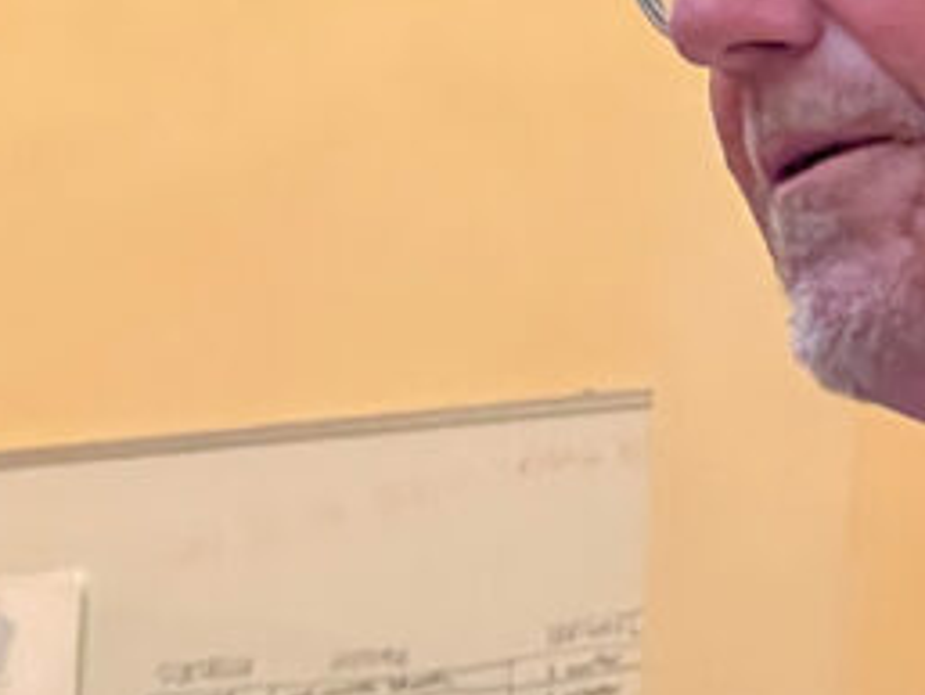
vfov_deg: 4.8
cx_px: 727
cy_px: 717
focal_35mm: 307
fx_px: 8207
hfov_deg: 6.4
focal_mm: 9
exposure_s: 1/50
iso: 800
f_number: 2.8
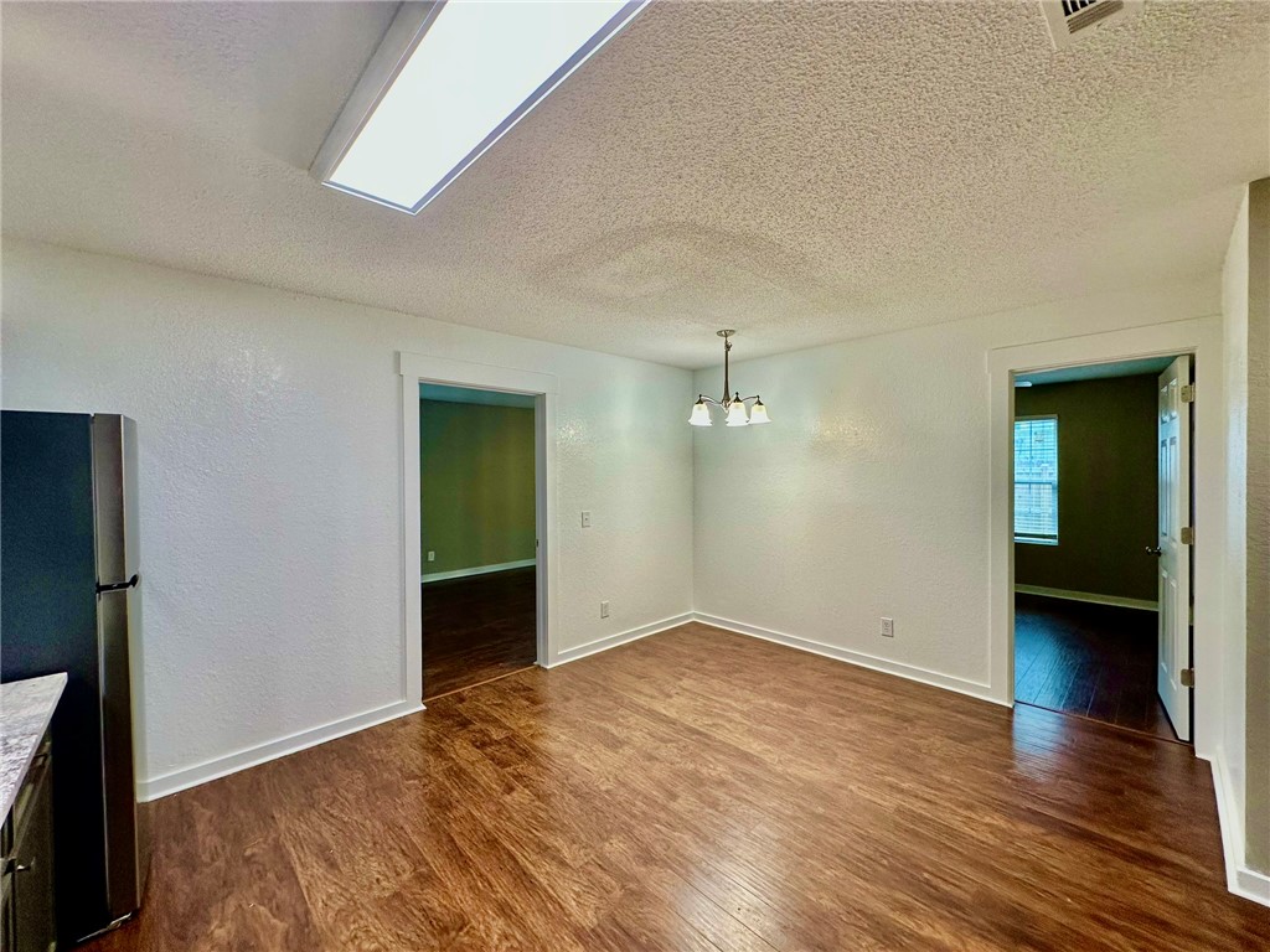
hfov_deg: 102.1
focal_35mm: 14
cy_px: 476
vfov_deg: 85.7
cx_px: 635
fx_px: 514
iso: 160
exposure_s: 1/120
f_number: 2.2
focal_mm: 2.22
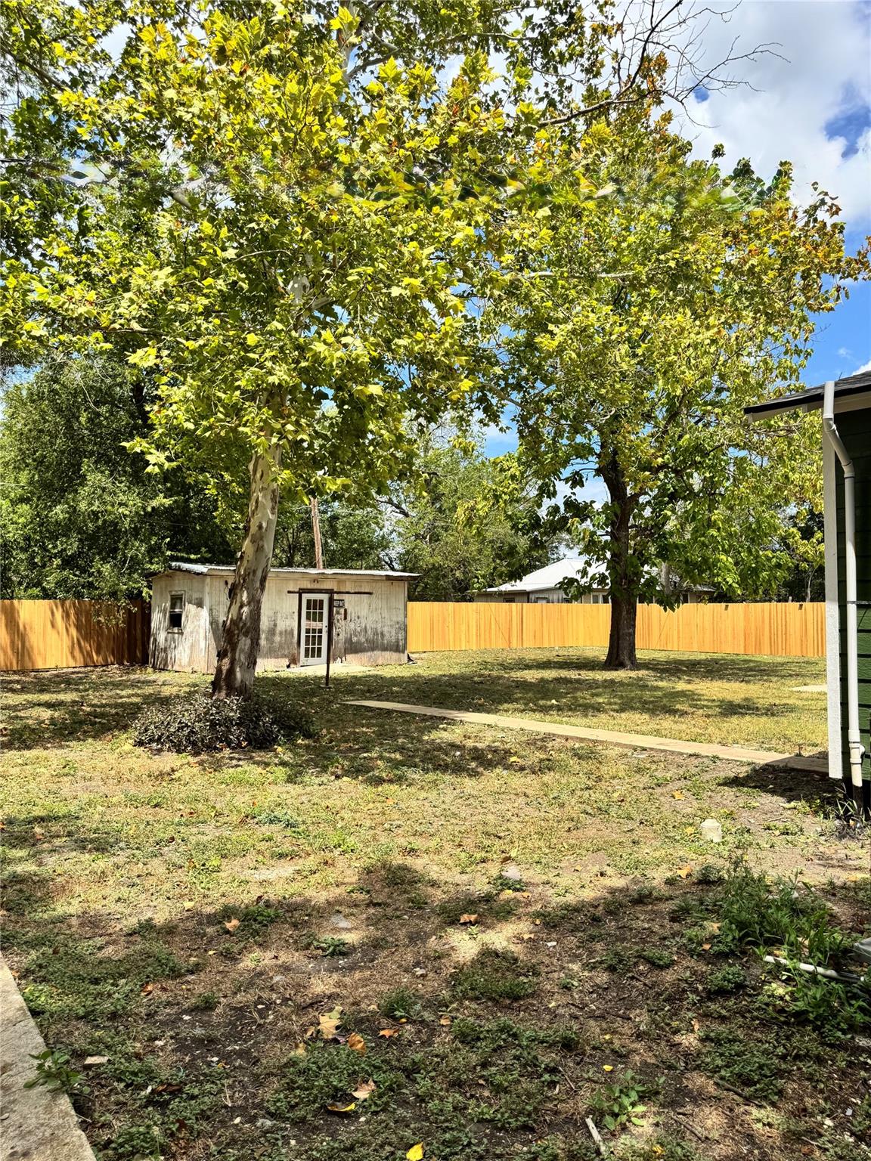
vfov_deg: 71.6
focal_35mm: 24
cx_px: 436
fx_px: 805
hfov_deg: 56.8
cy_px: 580
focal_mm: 6.76
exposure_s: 1/2959
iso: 80
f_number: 1.78
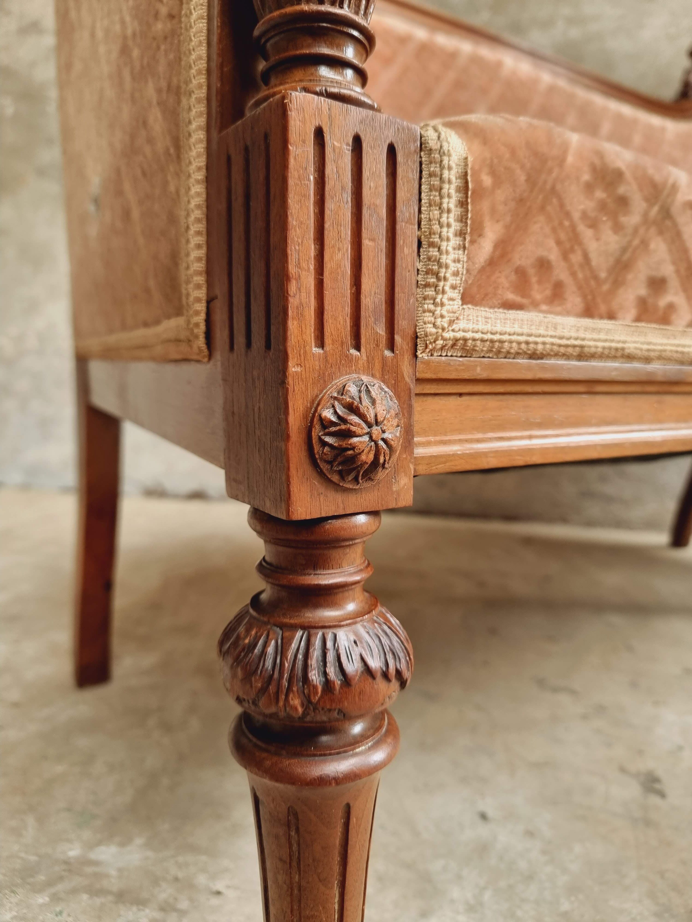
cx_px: 346
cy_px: 461
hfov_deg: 56.8
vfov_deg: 71.6
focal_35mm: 24
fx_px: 640
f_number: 1.8
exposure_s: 1/100
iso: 125
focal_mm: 6.7
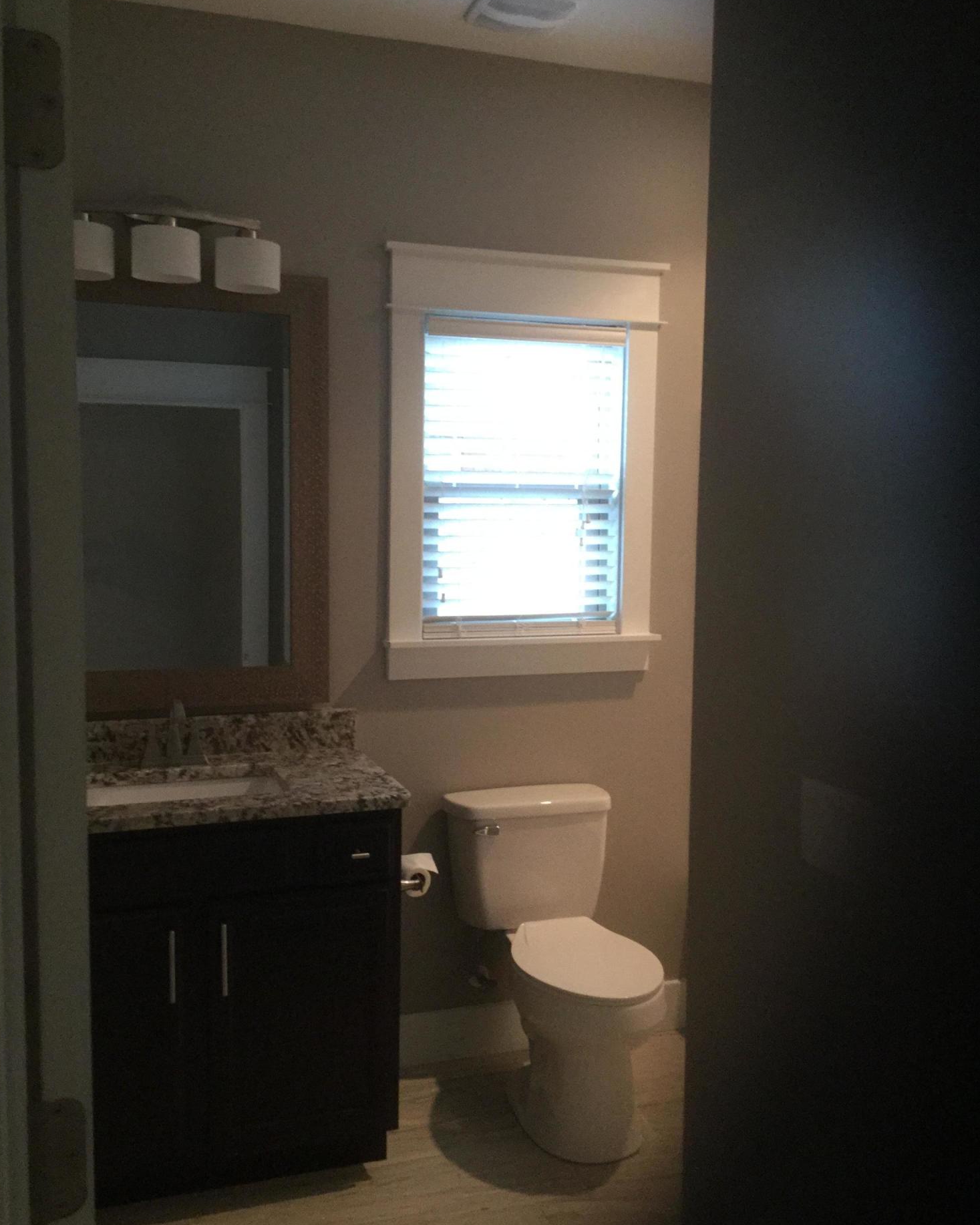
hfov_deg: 44.5
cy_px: 616
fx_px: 1197
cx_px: 481
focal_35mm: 33
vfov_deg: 54.2
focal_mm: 3.3
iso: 200
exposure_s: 1/24
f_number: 2.4
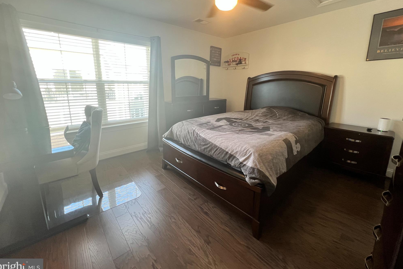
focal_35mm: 14
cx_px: 201
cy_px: 119
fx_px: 157
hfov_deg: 104.2
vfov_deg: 80.9
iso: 160
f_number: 1.8
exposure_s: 1/120
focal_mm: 1.57
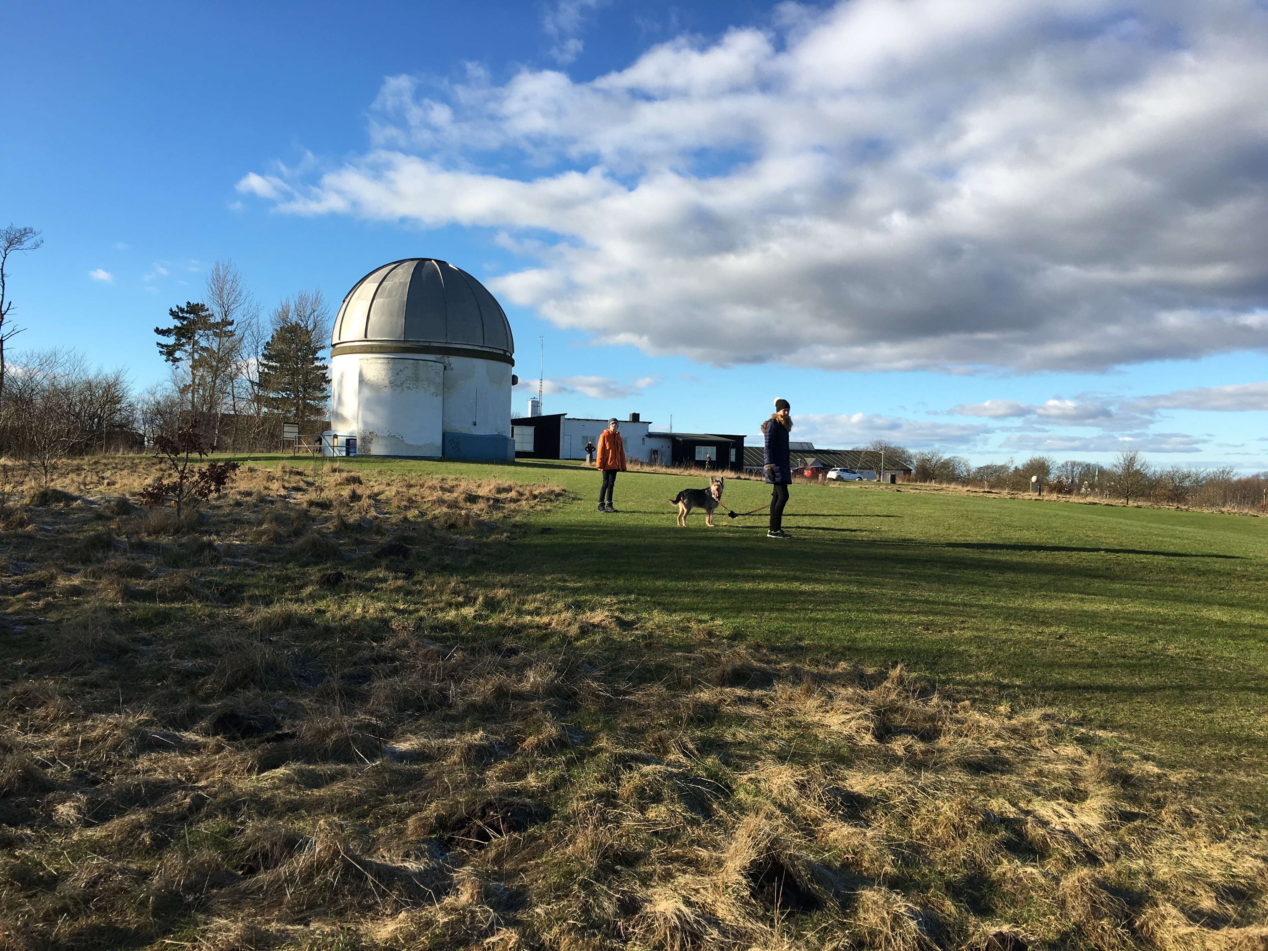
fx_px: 1062
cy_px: 476
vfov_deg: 48.2
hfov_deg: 61.7
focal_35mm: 29
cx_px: 634
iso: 25
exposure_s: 1/1012
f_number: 2.2
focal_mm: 4.15
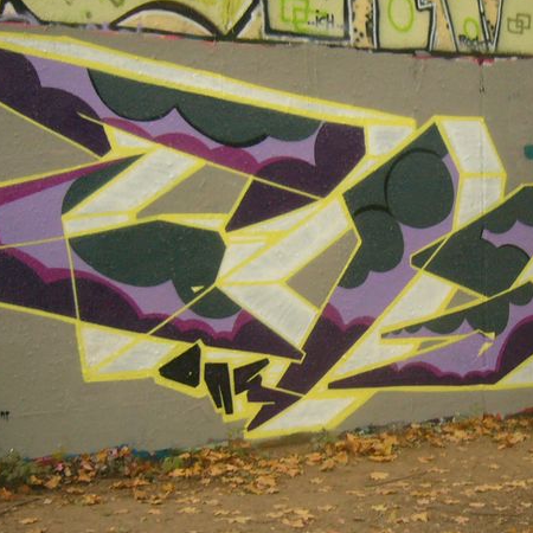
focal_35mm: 55
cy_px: 320
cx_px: 346
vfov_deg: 31.0
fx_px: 958
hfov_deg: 30.9
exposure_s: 1/60
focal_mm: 5.8
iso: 200
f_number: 2.8
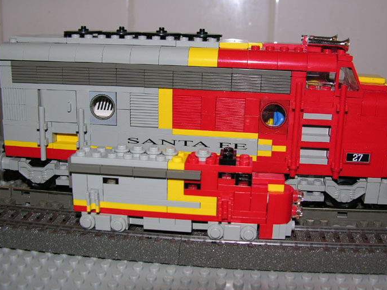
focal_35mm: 41
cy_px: 138
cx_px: 212
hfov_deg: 45.7
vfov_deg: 35.1
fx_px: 458
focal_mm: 8.9
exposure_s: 1/60.1
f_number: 2.8
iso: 50
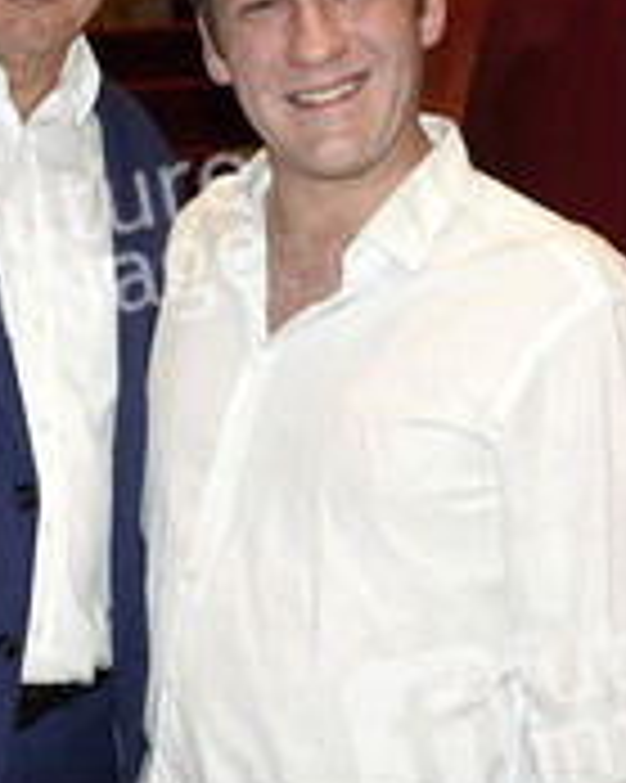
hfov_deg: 18.2
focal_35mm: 84
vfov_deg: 22.7
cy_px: 486
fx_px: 1947
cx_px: 167
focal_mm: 39
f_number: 5
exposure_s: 1/100
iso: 1600
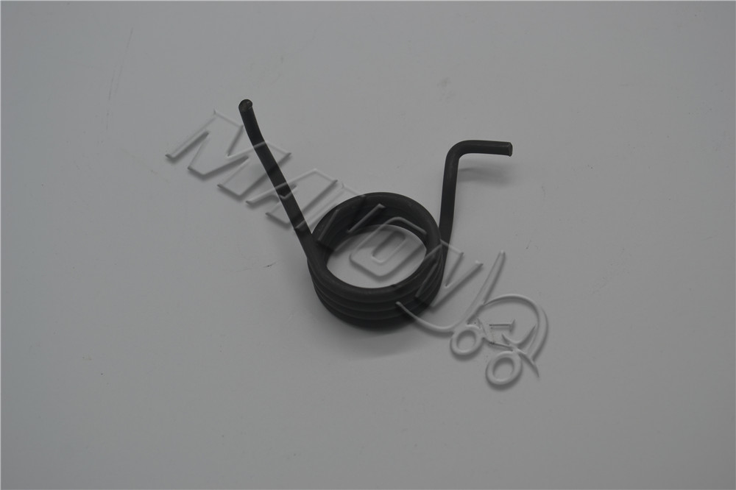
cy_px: 245
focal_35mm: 60
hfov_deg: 33.4
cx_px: 368
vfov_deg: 22.6
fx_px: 1226
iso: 110
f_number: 5.6
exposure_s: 1/125
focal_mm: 40
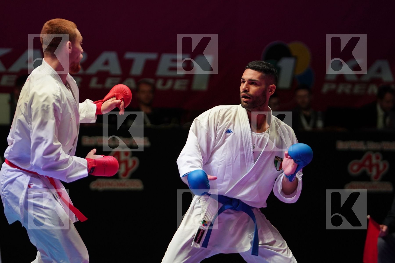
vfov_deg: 6.5
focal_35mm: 210
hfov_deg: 9.8
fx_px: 2304
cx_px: 198
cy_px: 132
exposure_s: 1/1000
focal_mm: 140
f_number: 2.8
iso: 1600
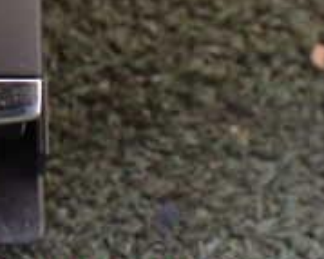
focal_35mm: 98
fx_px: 939
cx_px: -89
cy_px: -91
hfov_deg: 18.3
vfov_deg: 14.9
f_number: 2.3
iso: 800
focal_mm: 5.4
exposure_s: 1/30
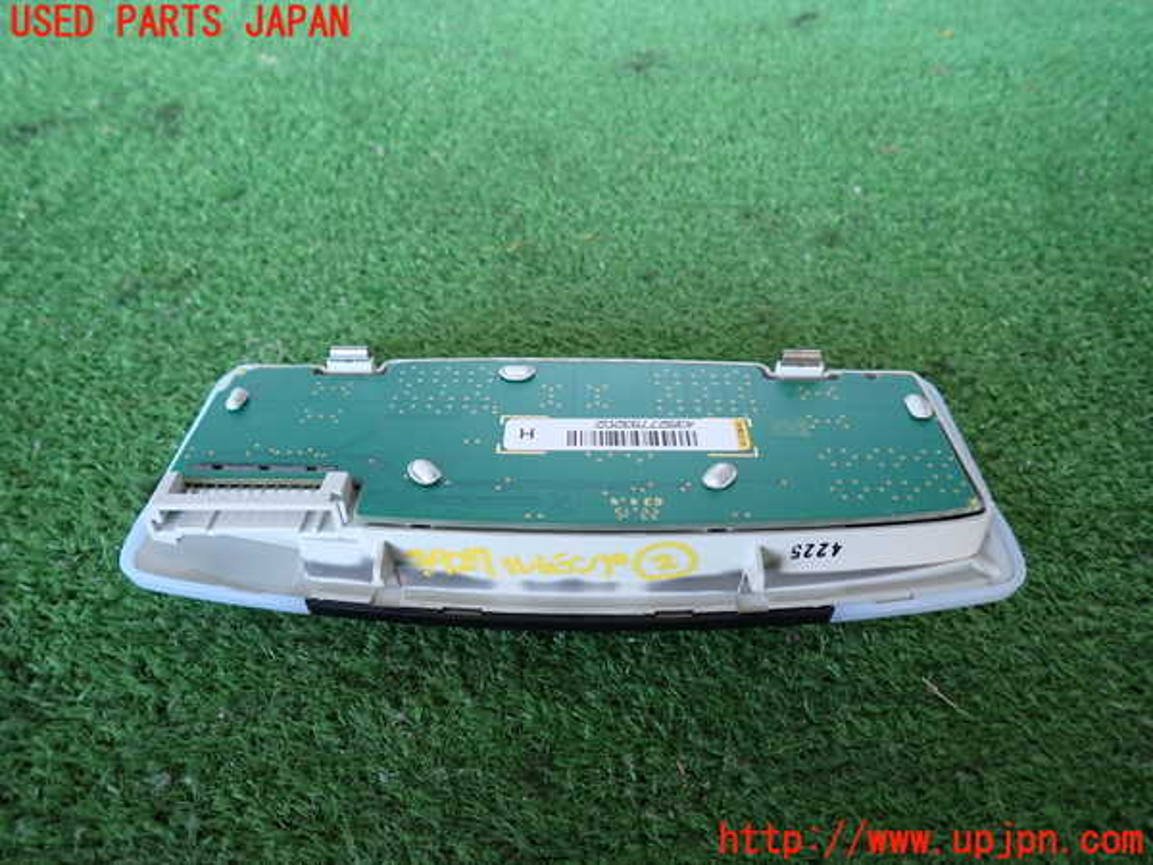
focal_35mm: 25
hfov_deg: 69.4
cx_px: 576
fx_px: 833
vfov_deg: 54.9
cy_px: 432
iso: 200
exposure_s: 1/50
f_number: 2
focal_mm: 4.5
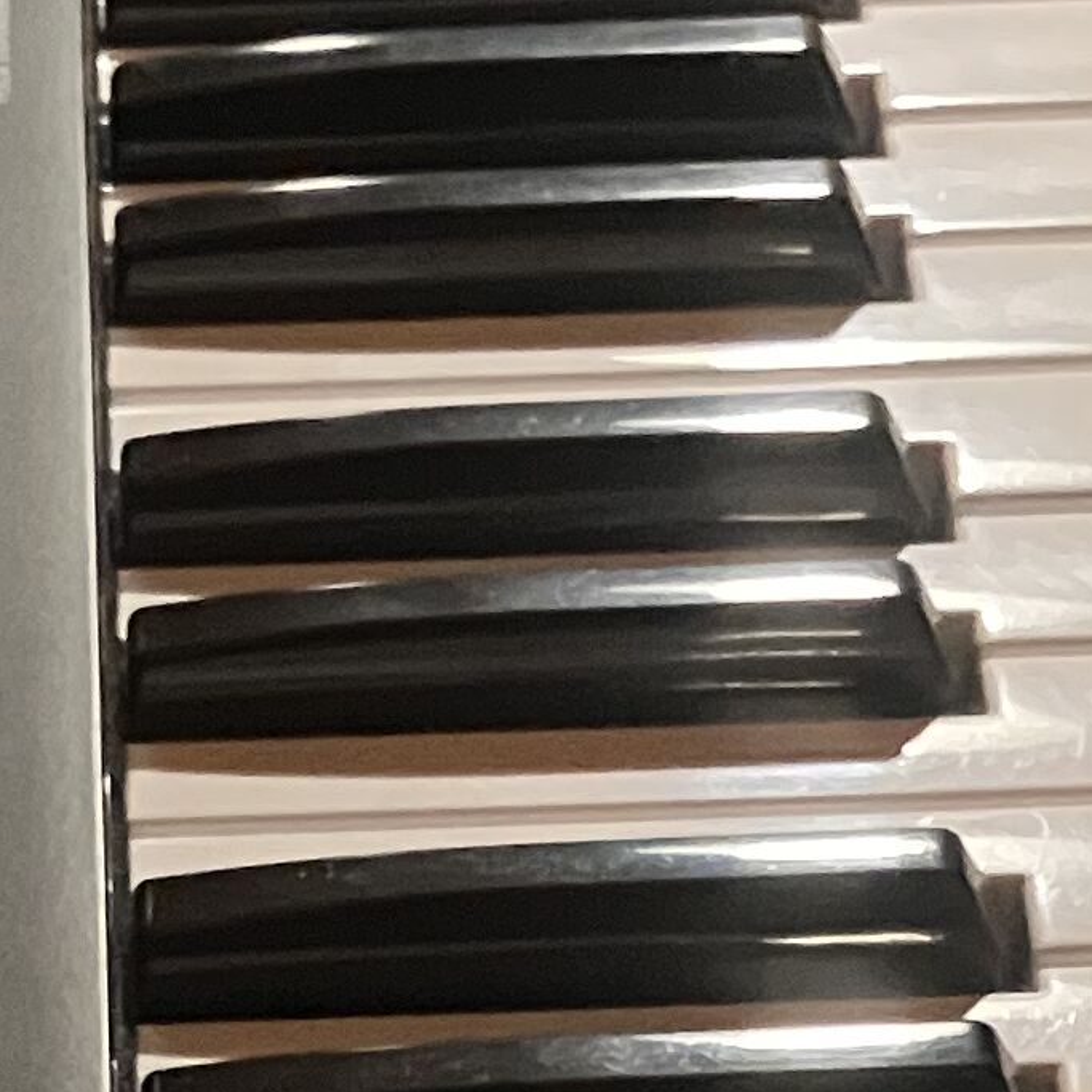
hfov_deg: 11.9
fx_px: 5211
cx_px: 90
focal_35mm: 146
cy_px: 1738
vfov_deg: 11.4
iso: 640
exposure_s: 1/25
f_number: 1.8
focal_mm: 3.99
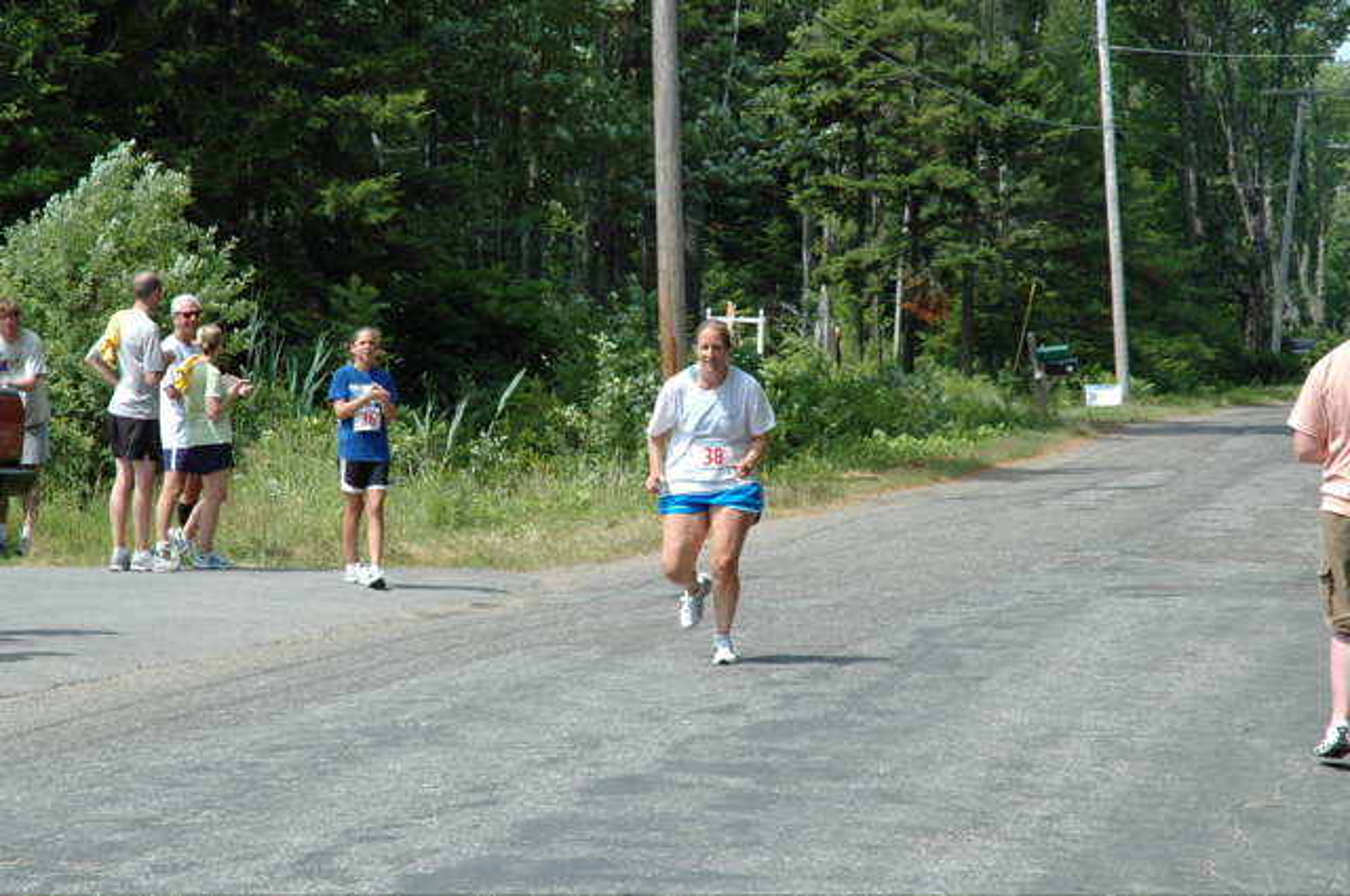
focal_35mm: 105
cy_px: 448
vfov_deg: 13.0
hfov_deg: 19.5
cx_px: 675
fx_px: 3932
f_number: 8
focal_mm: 70
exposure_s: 1/250
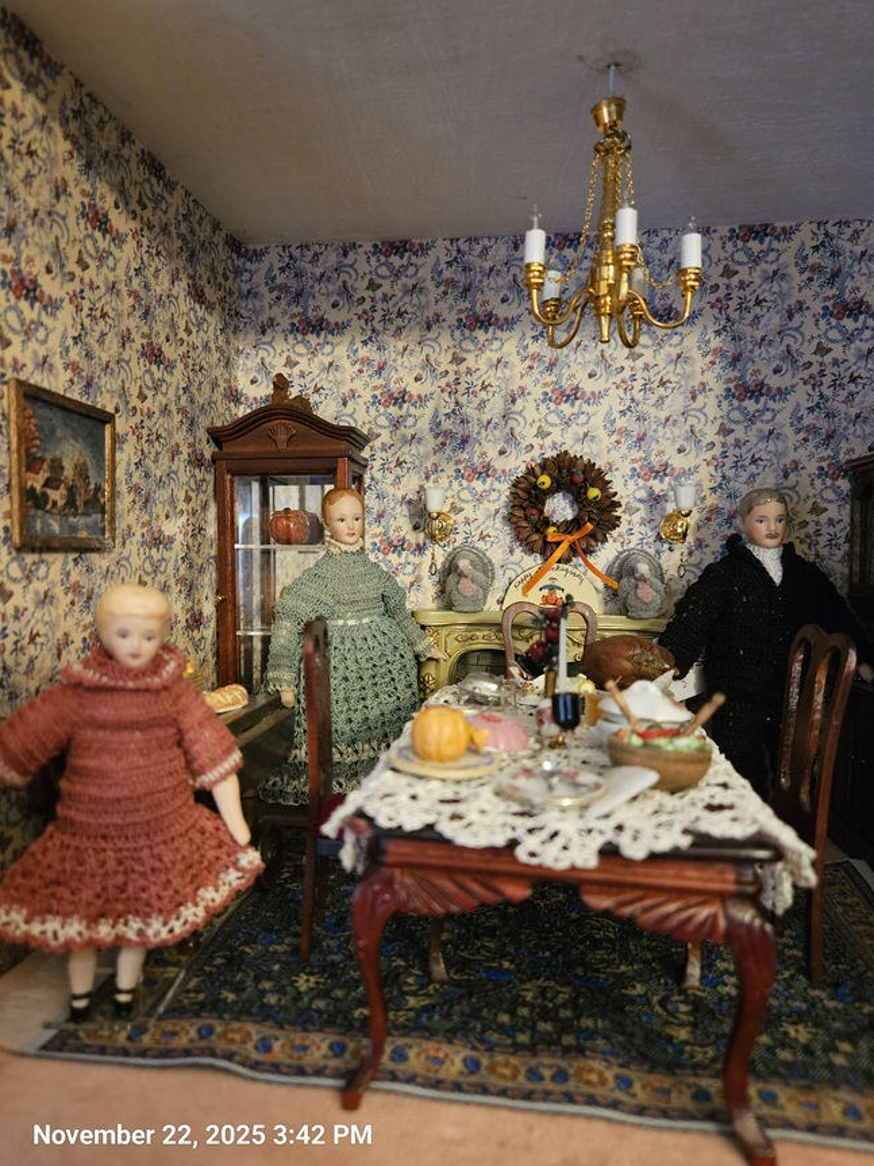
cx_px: 432
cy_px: 596
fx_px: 808
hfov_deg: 56.8
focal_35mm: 24
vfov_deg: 71.6
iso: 500
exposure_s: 1/30
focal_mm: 5.4
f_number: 1.8
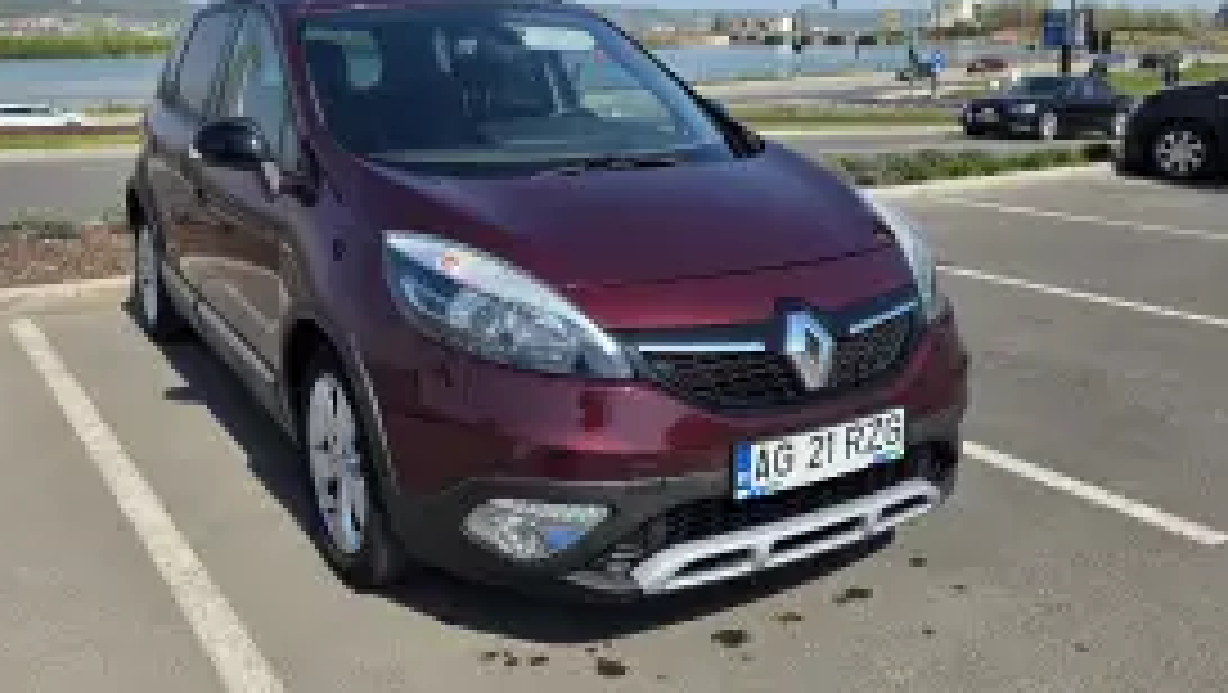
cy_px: 220
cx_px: 567
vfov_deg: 35.3
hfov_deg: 59.4
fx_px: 1075
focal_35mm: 33
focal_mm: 6.25
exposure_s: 1/5958
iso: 80
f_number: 1.7
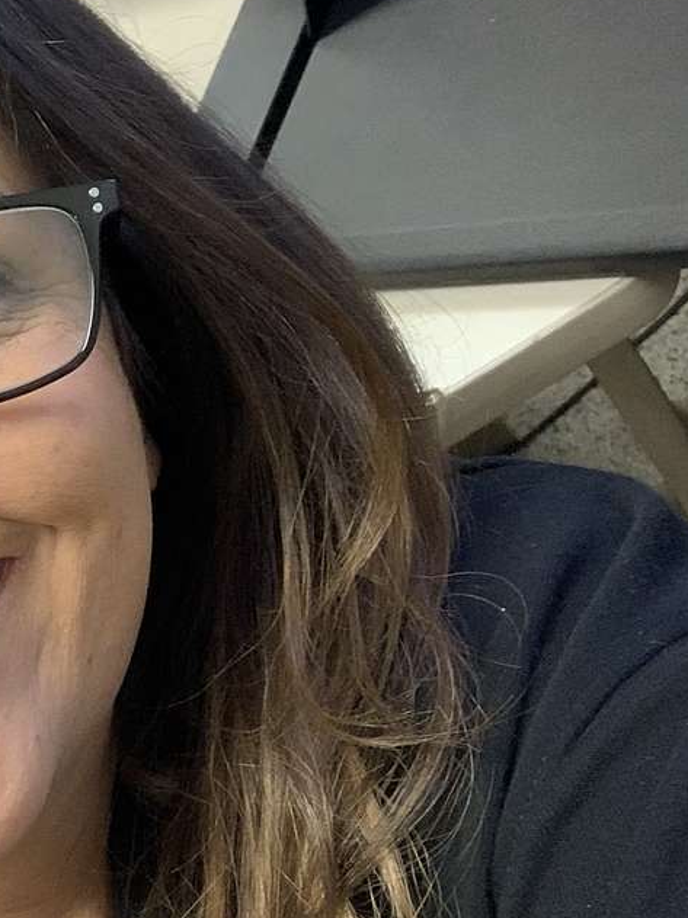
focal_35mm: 73
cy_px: 583
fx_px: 1935
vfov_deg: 26.6
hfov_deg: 19.4
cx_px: -47
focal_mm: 2.87
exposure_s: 1/60
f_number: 2.2
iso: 125
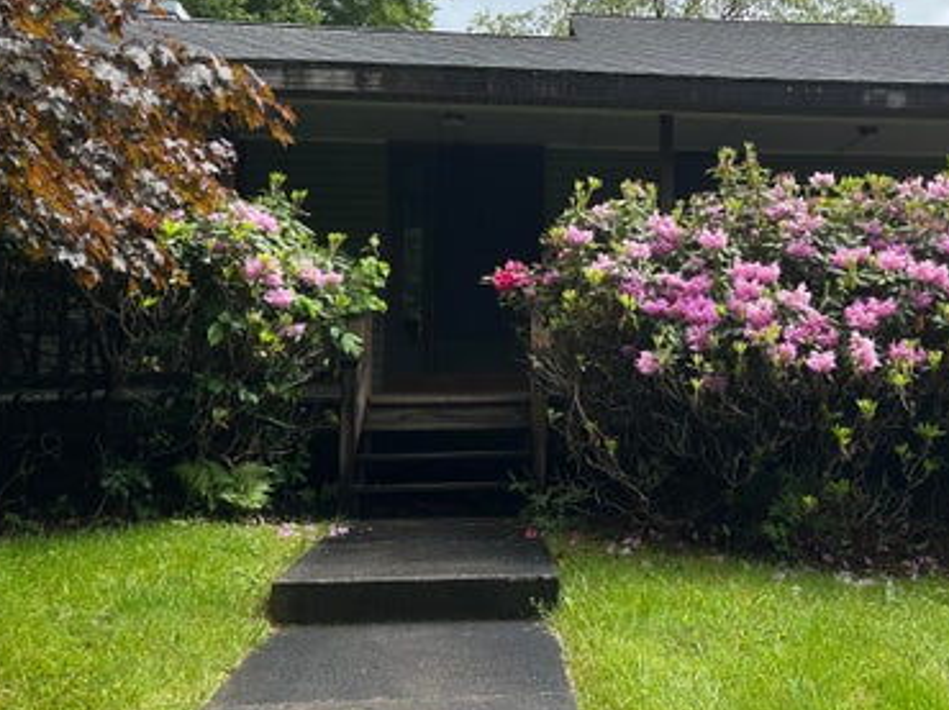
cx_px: 700
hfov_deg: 41.0
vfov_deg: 32.0
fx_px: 1233
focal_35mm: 45
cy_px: 269
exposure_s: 1/3460
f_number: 1.5
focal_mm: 5.7
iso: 50
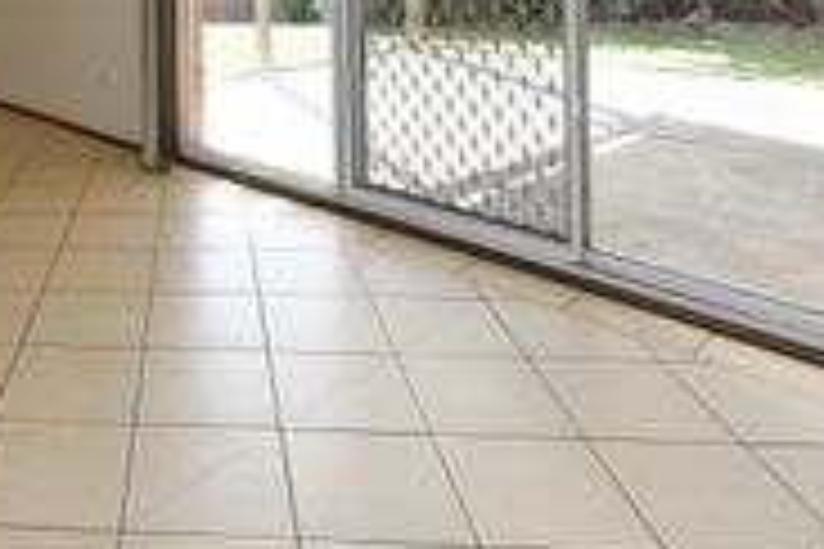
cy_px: -106
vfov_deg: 31.2
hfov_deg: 49.1
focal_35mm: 36
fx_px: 824
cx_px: 131
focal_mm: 14
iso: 320
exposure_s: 1/125
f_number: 5.6
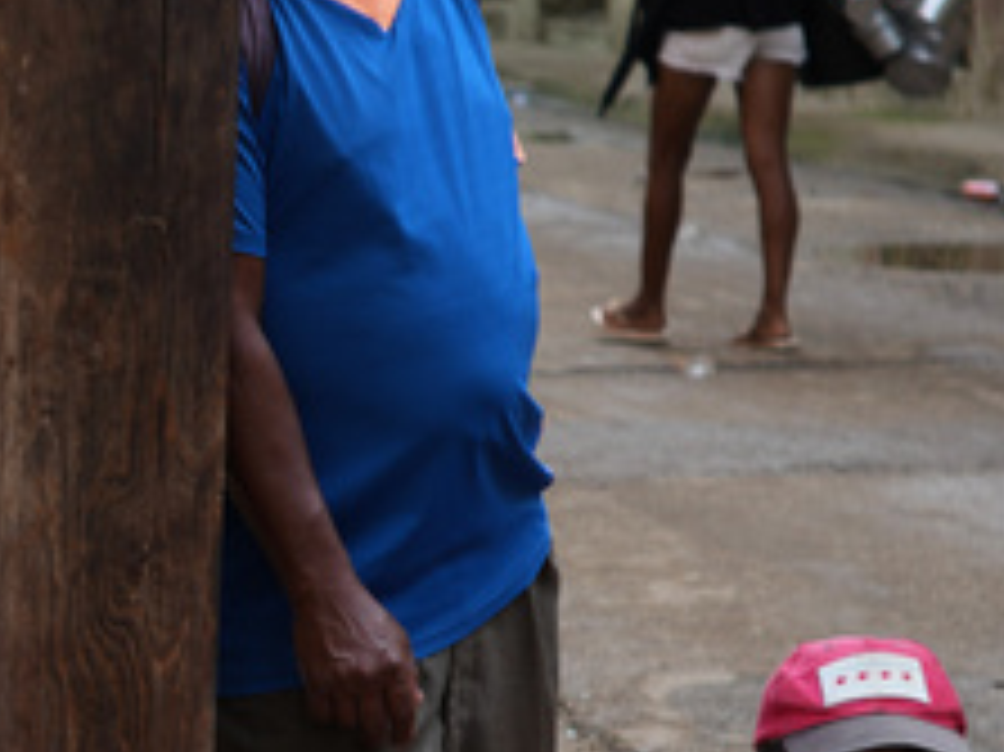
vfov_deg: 13.9
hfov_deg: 17.5
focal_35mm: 106
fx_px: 3073
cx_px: -288
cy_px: 610
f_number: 2
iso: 100
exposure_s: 1/640
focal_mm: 24
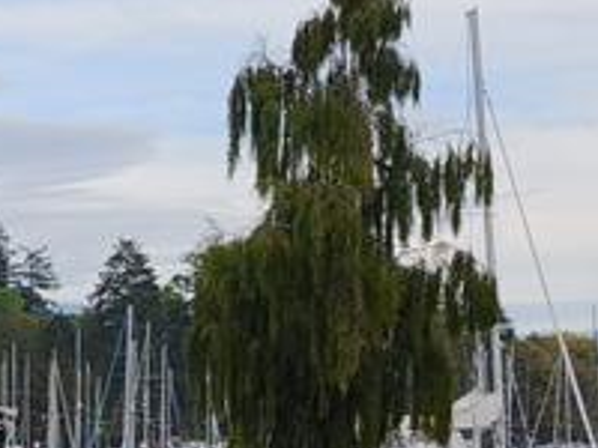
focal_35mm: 141
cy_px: 511
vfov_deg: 10.4
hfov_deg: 10.2
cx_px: -1197
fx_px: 2436
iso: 50
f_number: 1.6
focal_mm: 6.57
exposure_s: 1/1902
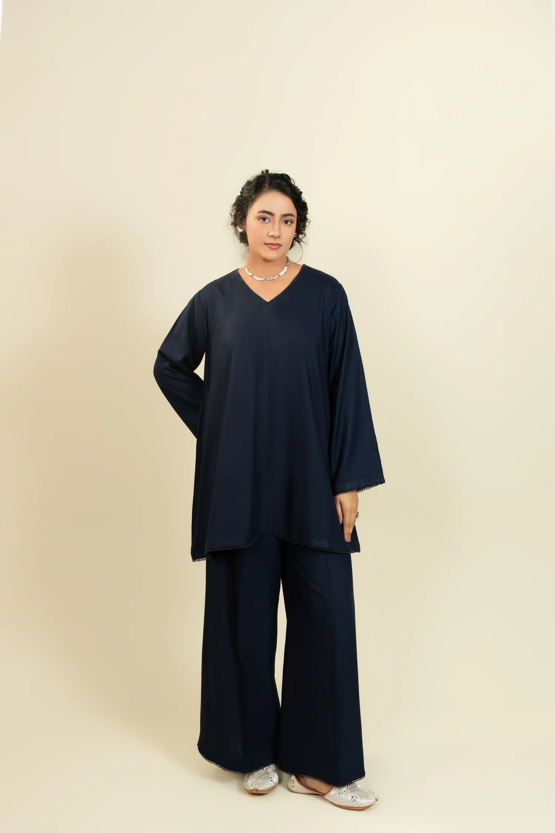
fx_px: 1008
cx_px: 278
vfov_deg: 44.9
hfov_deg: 30.8
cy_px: 416
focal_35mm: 44
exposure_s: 1/250
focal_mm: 43.6
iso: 200
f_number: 5
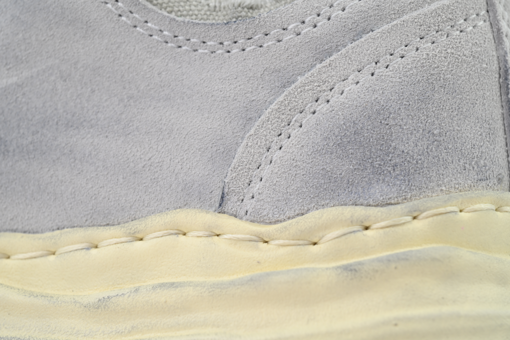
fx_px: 1700
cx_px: 255
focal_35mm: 120
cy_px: 170
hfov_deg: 17.1
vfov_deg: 11.4
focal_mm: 120
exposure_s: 1/100
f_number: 11
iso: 400
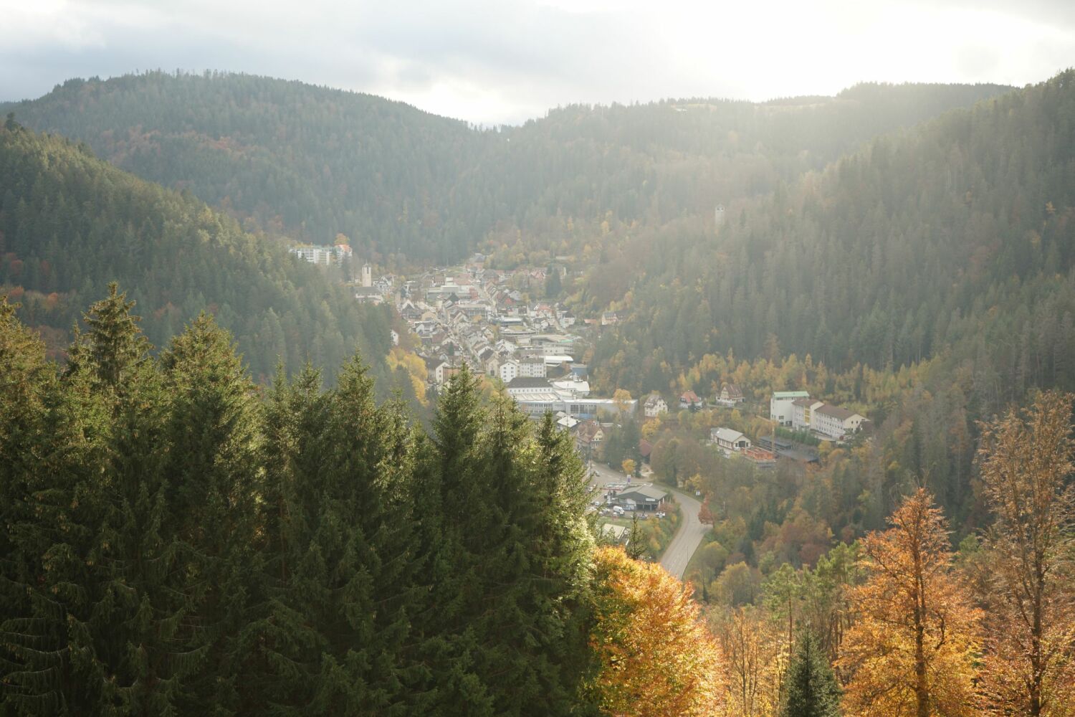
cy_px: 358
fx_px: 1433
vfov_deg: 28.1
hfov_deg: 41.1
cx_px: 538
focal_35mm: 48
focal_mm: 48
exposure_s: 1/60
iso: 100
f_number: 5.6
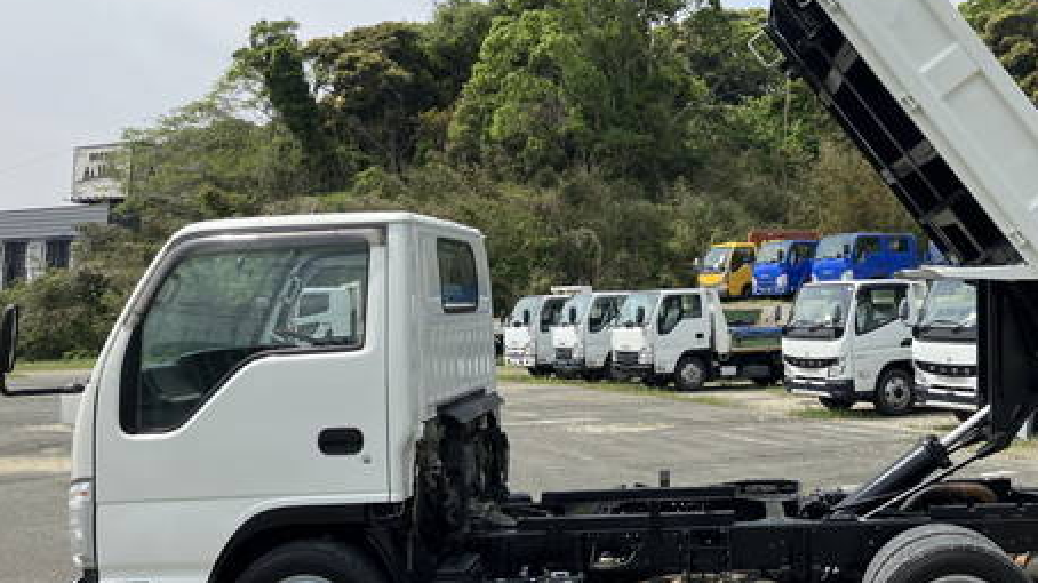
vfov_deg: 27.6
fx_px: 1183
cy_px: 222
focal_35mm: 43
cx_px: 674
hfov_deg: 46.8
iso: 32
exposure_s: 1/2433
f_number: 1.8
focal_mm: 3.99
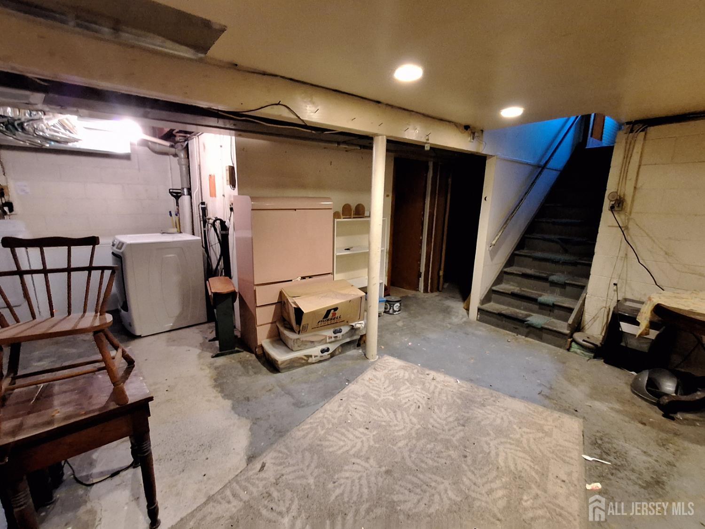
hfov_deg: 94.5
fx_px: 326
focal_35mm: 16
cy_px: 264
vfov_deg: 78.1
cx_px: 352
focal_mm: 1.46
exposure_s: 1/20
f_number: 2.2
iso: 500
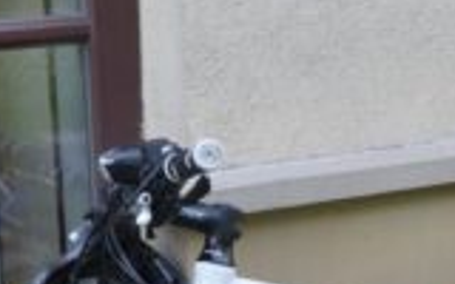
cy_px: 430
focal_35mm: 122
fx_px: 1513
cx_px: 410
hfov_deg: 16.9
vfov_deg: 10.4
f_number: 3.5
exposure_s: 1/125
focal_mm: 20
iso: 360
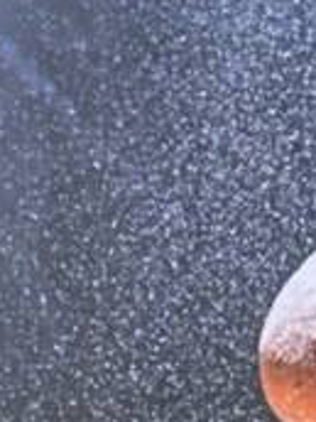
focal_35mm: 424
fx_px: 5161
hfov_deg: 3.5
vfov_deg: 4.7
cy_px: -20
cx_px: 608
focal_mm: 58
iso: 320
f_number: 2
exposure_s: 1/160
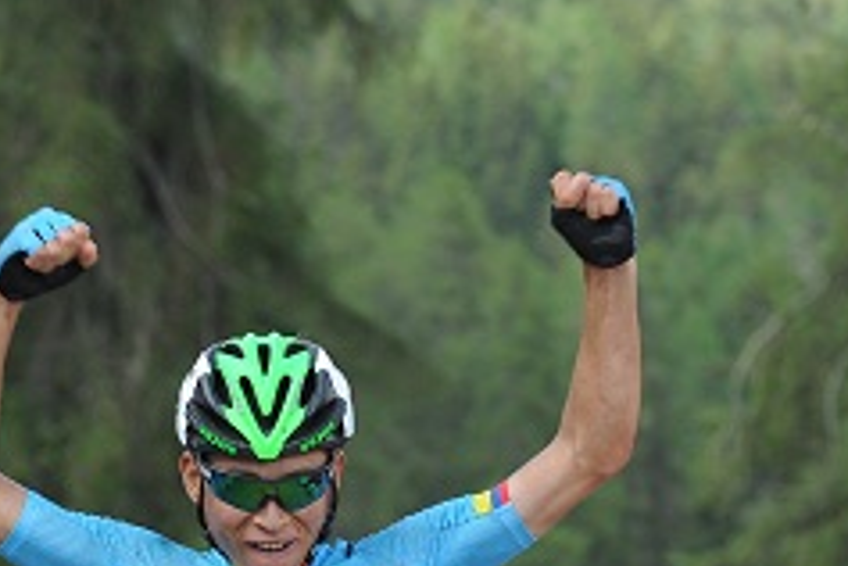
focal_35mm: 356
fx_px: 8385
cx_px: 290
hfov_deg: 5.8
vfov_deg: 3.9
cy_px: 591
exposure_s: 1/800
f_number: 5
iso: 640
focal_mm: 130
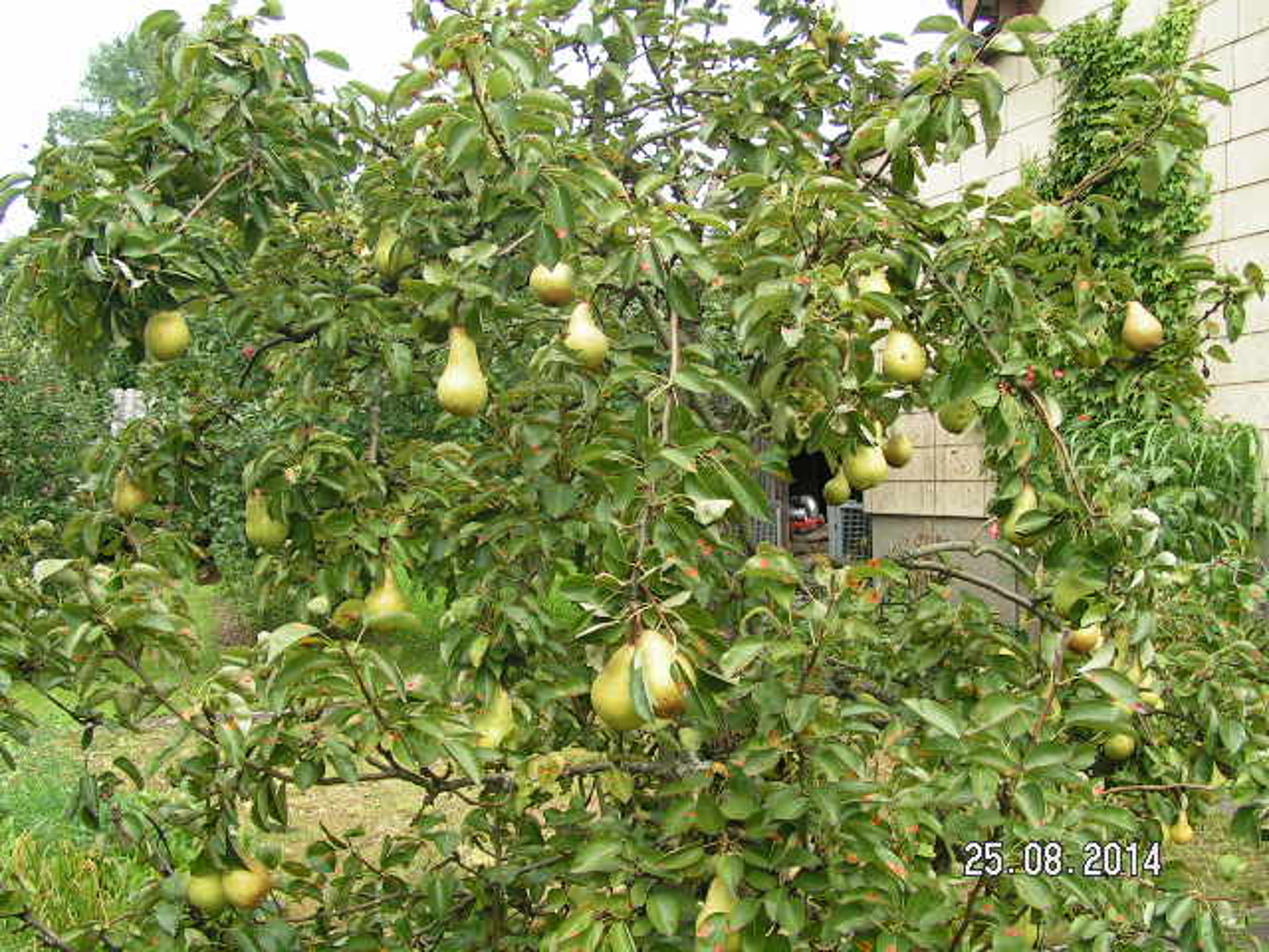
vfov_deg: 37.7
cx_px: 634
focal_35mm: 38
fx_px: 1393
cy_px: 476
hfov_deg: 49.0
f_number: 4.5
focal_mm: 5.8
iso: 50
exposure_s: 1/125
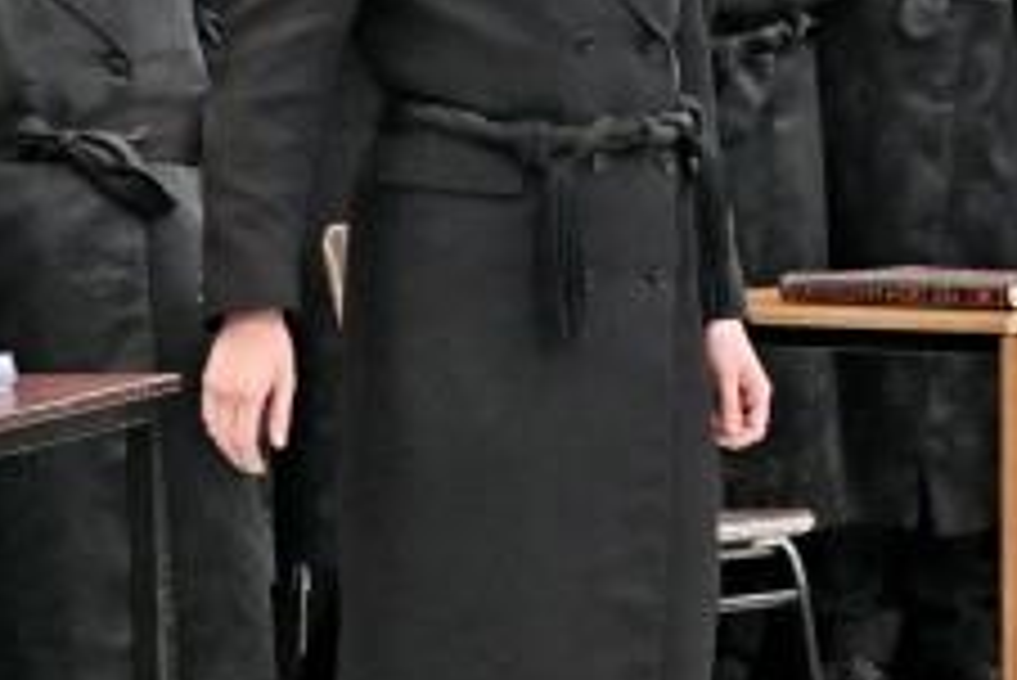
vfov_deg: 4.2
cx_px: 1710
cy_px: 74
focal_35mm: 326
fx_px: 9215
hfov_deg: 6.2
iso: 500
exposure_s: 1/200
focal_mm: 48
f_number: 4
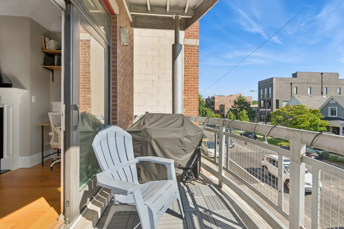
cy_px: 114
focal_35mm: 15
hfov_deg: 100.4
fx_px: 143
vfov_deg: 77.2
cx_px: 172
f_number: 8
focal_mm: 10
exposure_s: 1/800
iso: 400
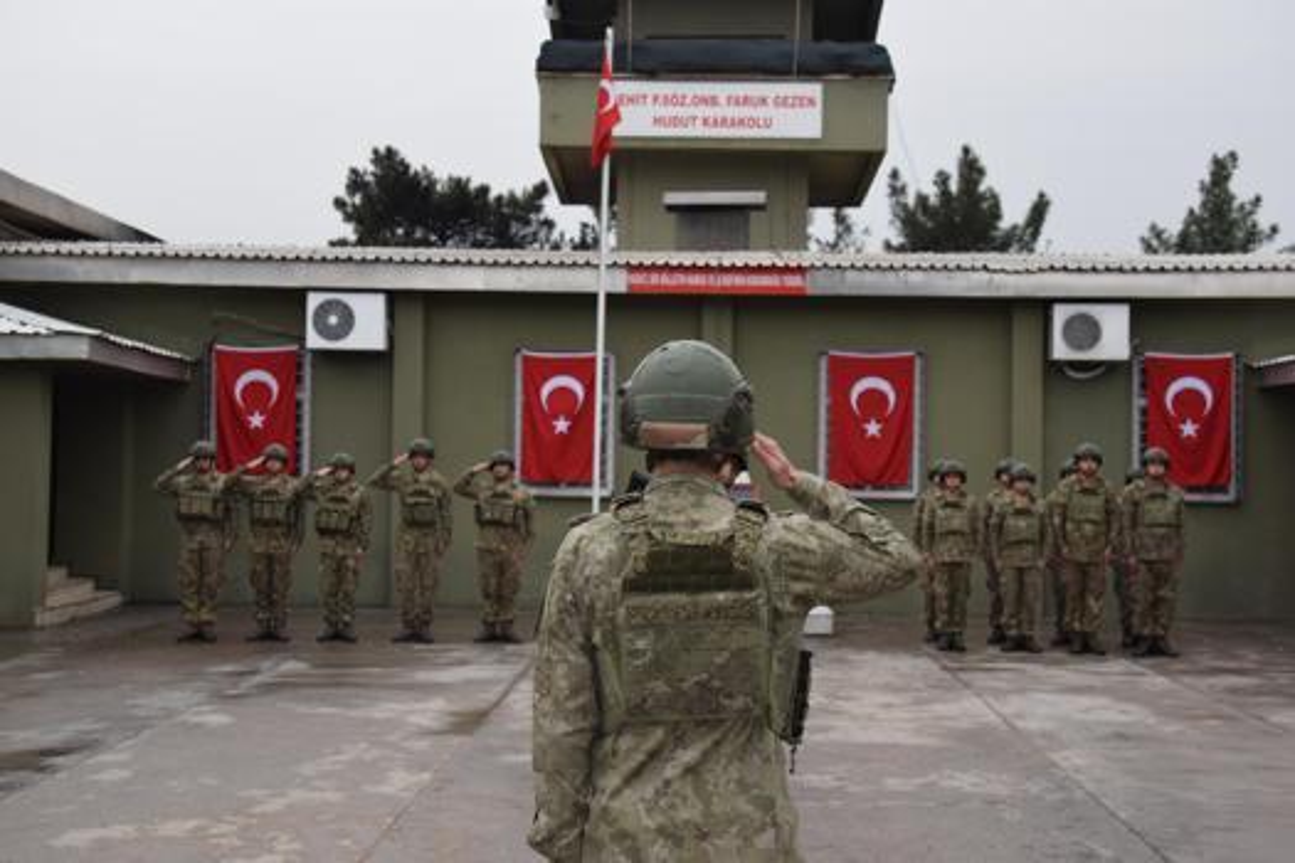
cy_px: 432
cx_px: 648
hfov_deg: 37.9
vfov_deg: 25.8
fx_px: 1888
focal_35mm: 52
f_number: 6.3
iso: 100
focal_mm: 35
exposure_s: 1/160
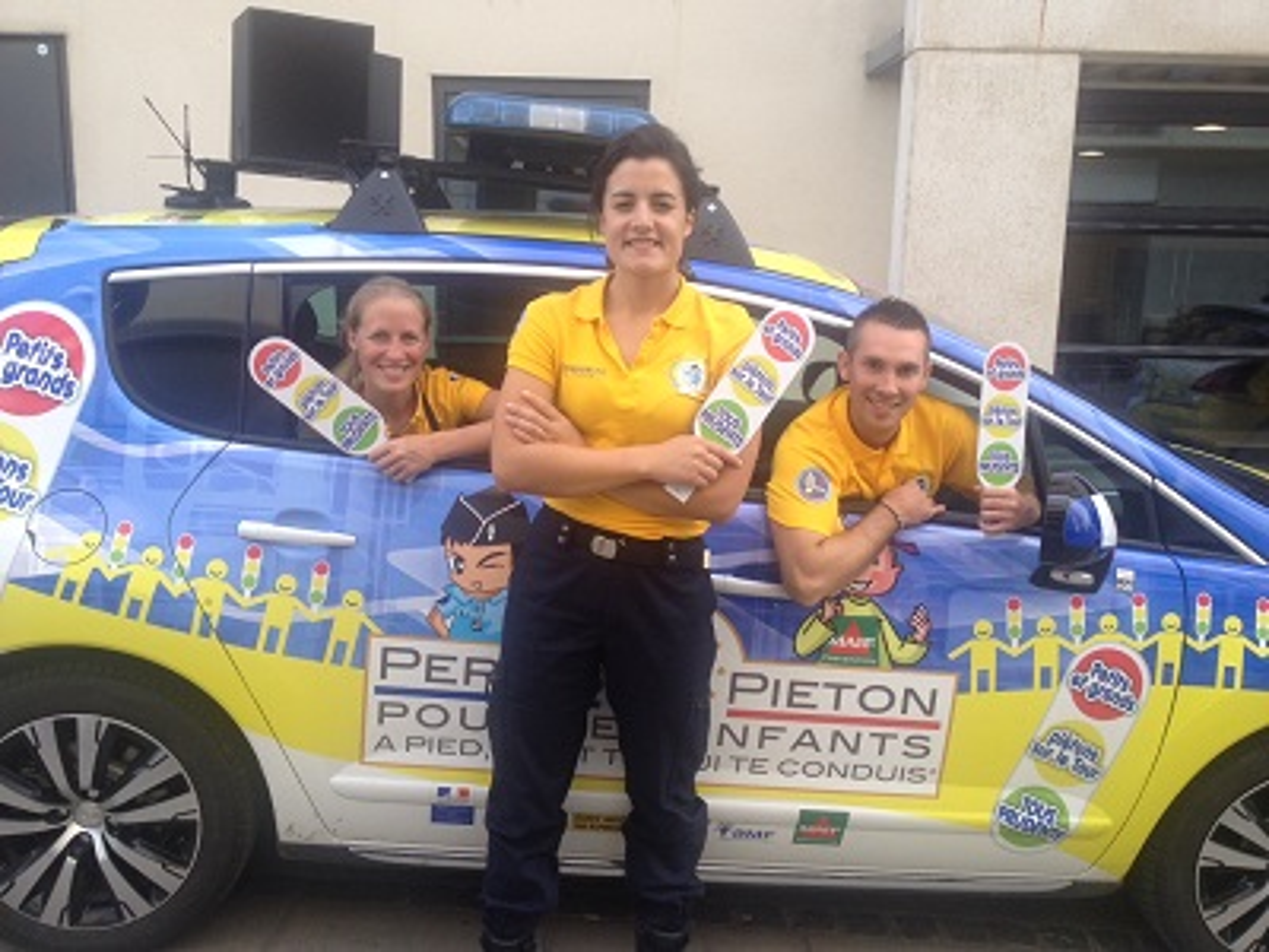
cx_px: 634
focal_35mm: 35
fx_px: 1283
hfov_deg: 52.6
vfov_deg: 40.7
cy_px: 476
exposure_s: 1/286
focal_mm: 4.28
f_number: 2.4
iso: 50
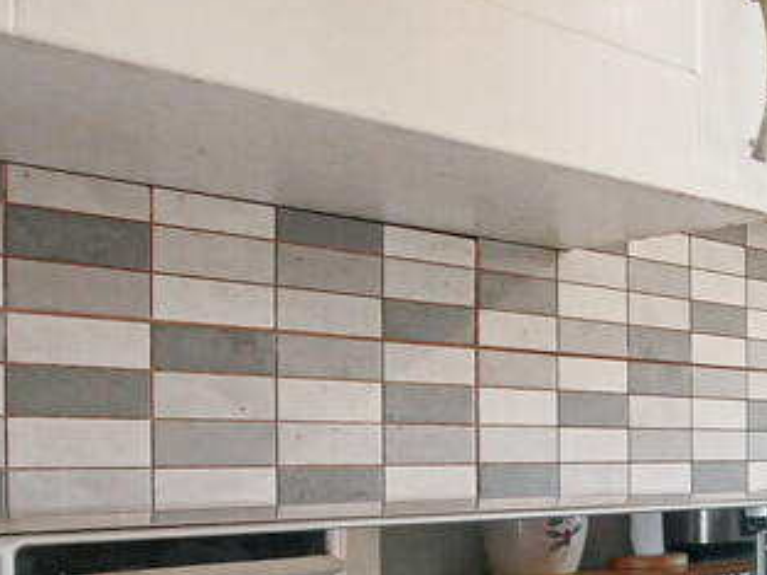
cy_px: 479
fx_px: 1019
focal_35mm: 46
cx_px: 1212
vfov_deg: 30.6
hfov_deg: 26.4
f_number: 4
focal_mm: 7
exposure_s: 1/60
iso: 1600
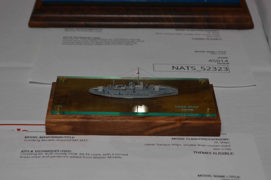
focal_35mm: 82
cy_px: 90
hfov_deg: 24.6
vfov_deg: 16.5
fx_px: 620
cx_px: 136
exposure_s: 1/60
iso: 100
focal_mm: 55
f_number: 8
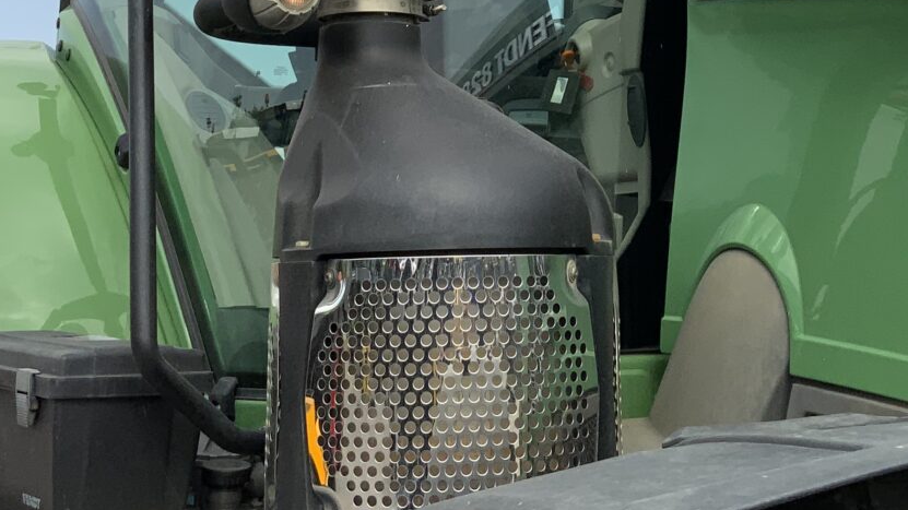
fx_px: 1757
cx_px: 568
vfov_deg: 15.8
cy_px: -116
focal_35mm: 73
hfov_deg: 28.9
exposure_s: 1/1786
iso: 16
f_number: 1.8
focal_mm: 3
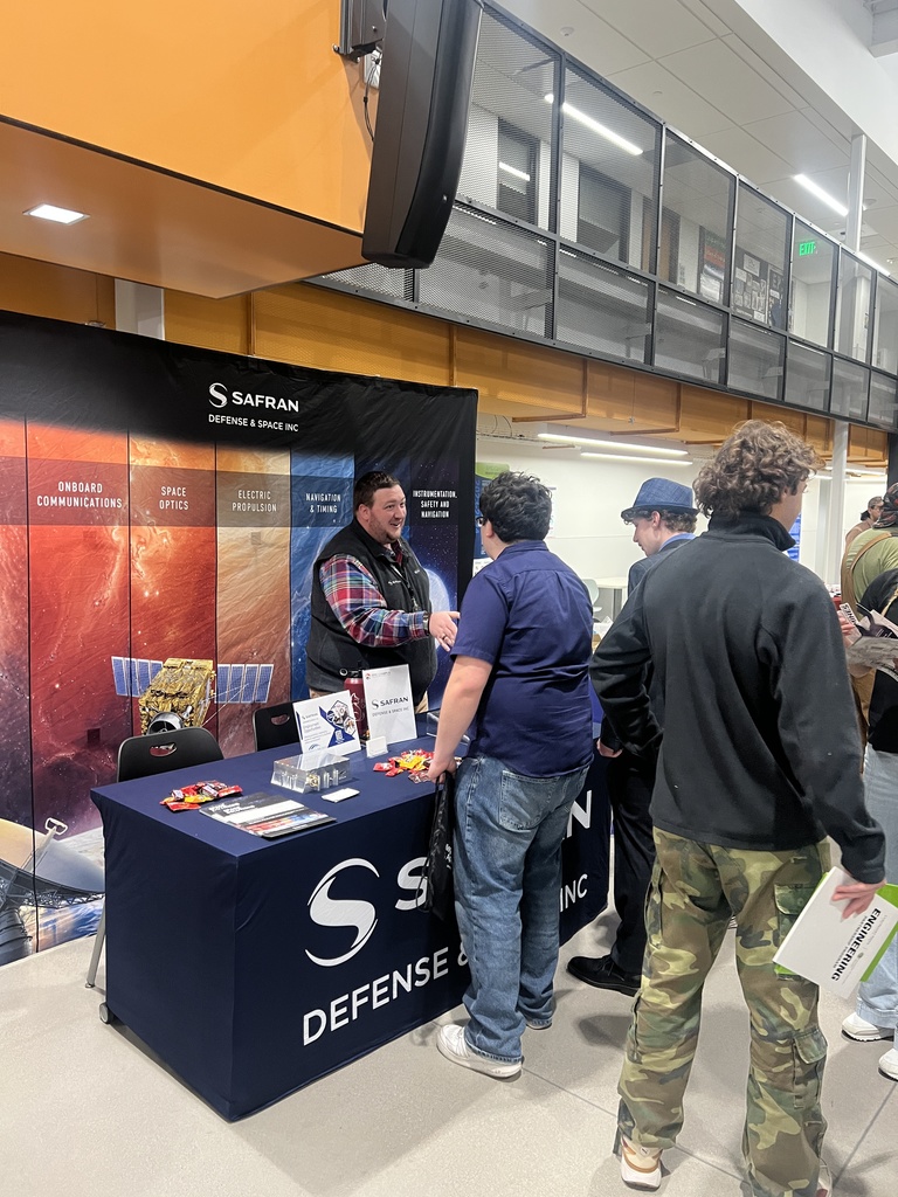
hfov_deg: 53.1
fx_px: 899
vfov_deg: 67.3
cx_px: 449
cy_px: 598
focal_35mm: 26
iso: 250
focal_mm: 5.7
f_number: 1.5
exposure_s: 1/60
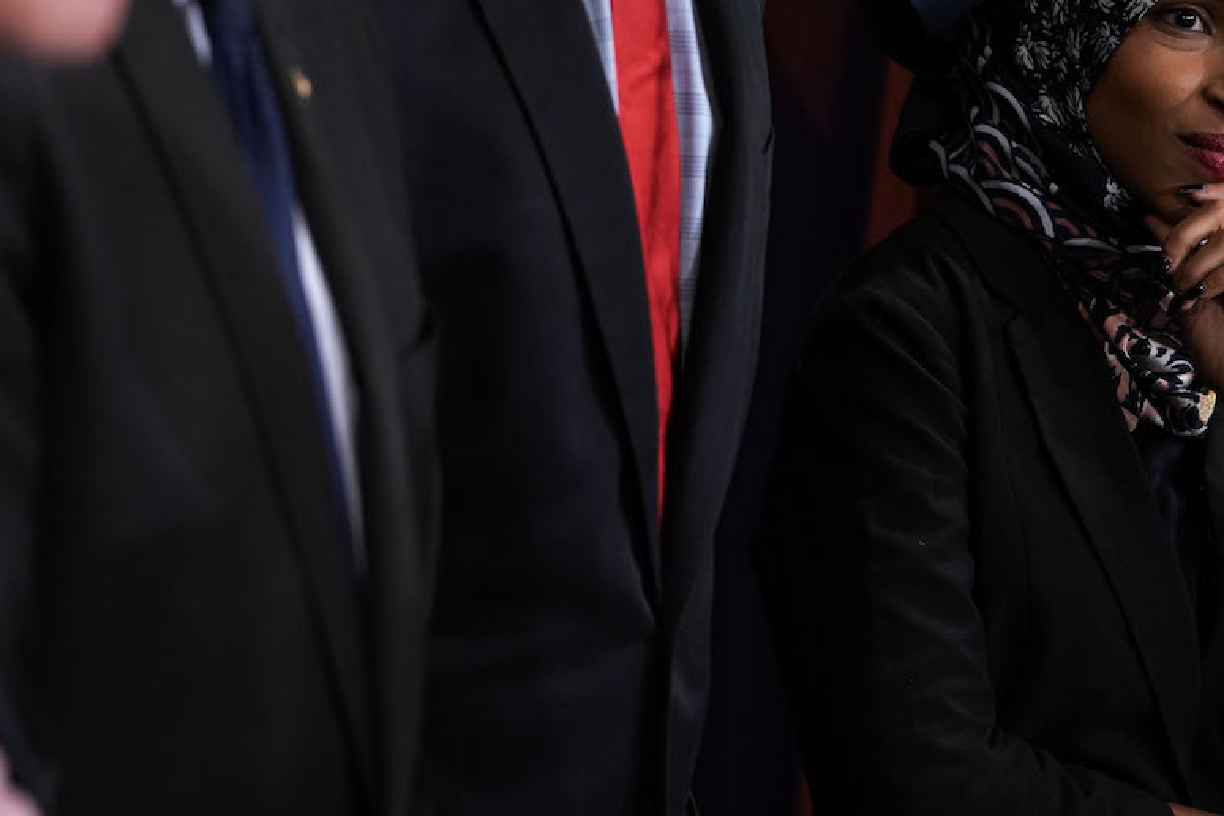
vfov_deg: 6.5
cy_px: 396
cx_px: 665
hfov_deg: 9.7
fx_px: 7209
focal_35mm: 212
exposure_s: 1/160
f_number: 5.6
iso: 1600
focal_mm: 137
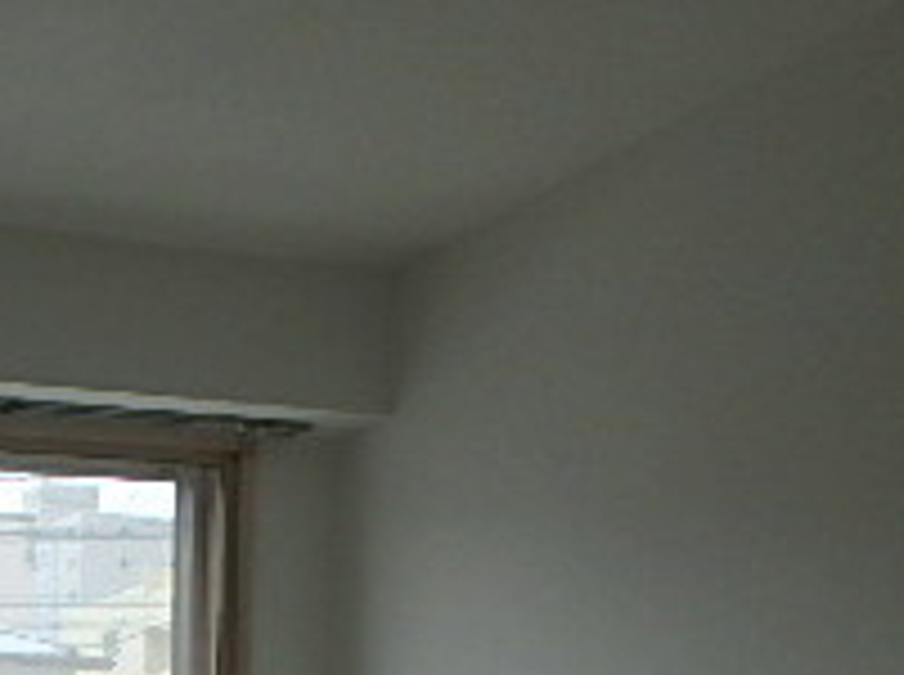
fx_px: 1747
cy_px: 1035
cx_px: -148
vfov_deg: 19.0
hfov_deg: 26.2
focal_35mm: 67
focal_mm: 3.7
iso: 125
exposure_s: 1/640
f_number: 3.5
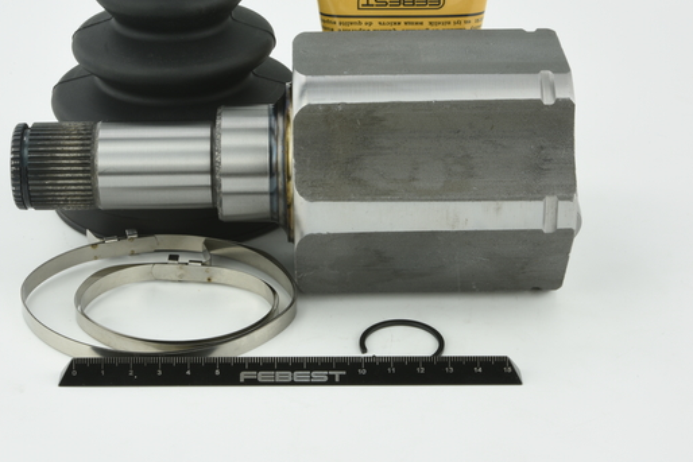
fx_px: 1617
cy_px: 168
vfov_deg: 16.2
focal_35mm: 84
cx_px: 293
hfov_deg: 24.2
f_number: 32
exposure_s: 1/3
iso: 64
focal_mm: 60
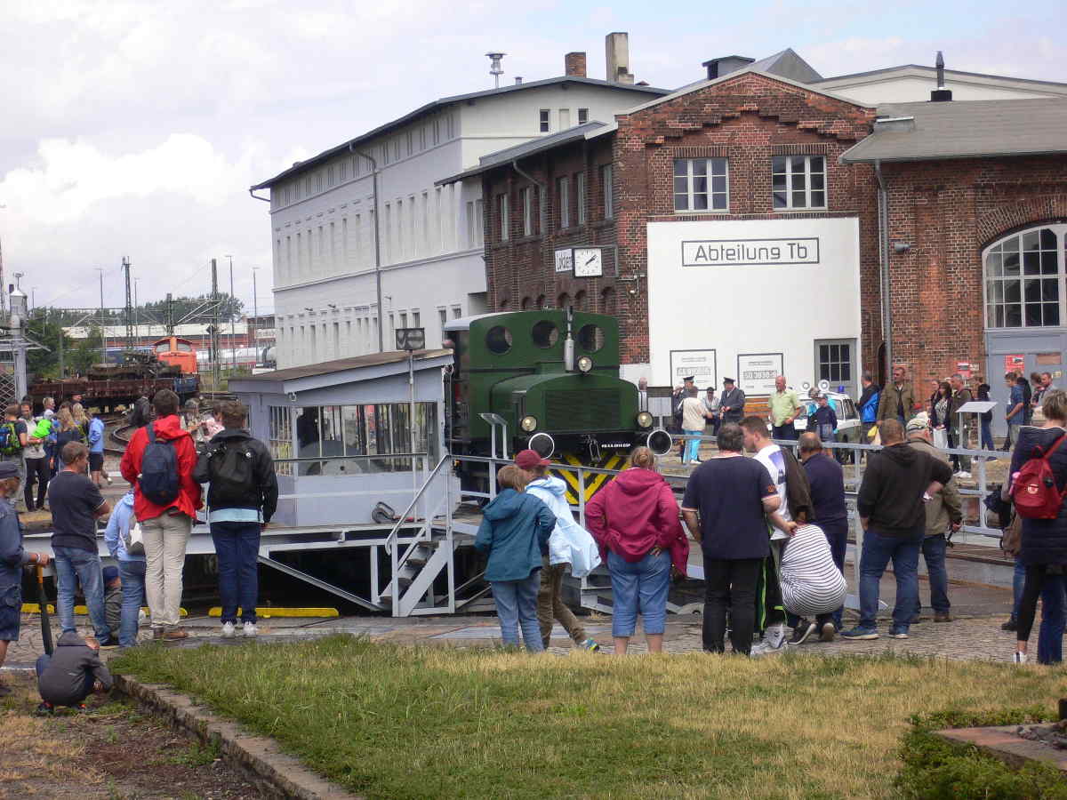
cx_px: 534
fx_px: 3237
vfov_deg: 14.1
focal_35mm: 105
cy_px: 400
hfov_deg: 18.7
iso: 100
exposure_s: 1/400
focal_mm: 17.4
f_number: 5
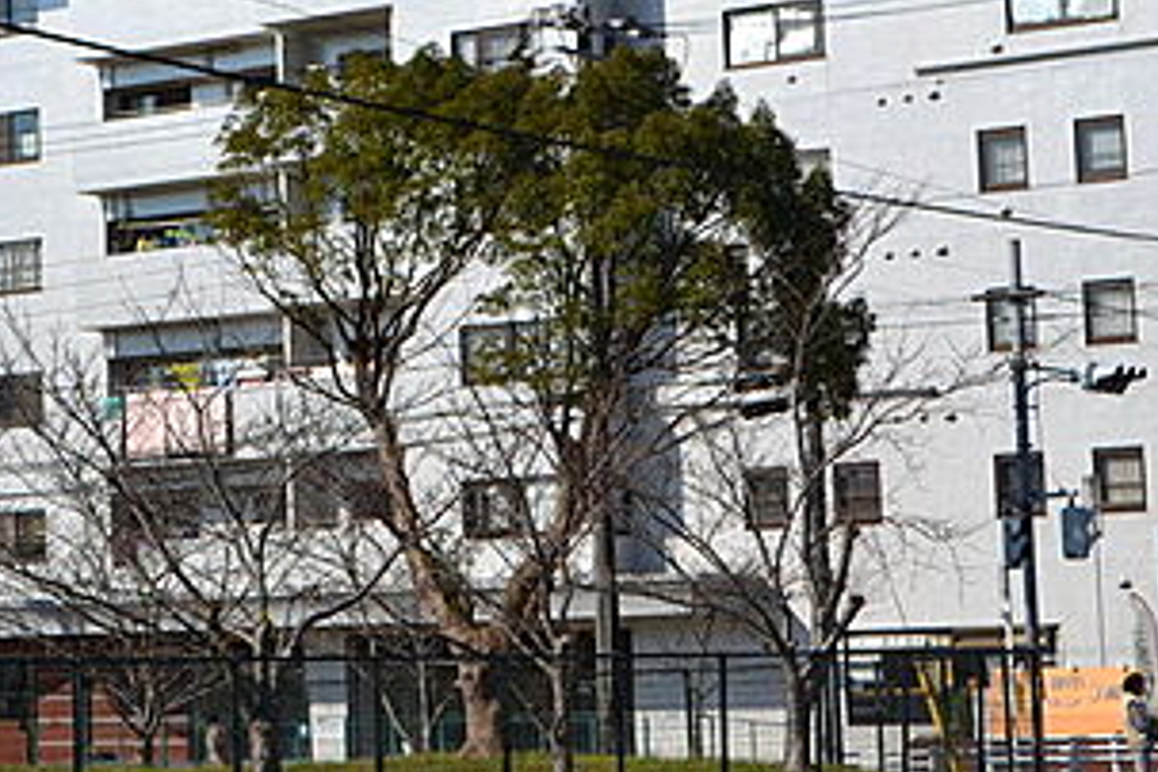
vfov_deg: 13.1
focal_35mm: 104
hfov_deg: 19.5
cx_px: 245
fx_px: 3345
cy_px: 153
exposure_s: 1/320
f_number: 9
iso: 100
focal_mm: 35
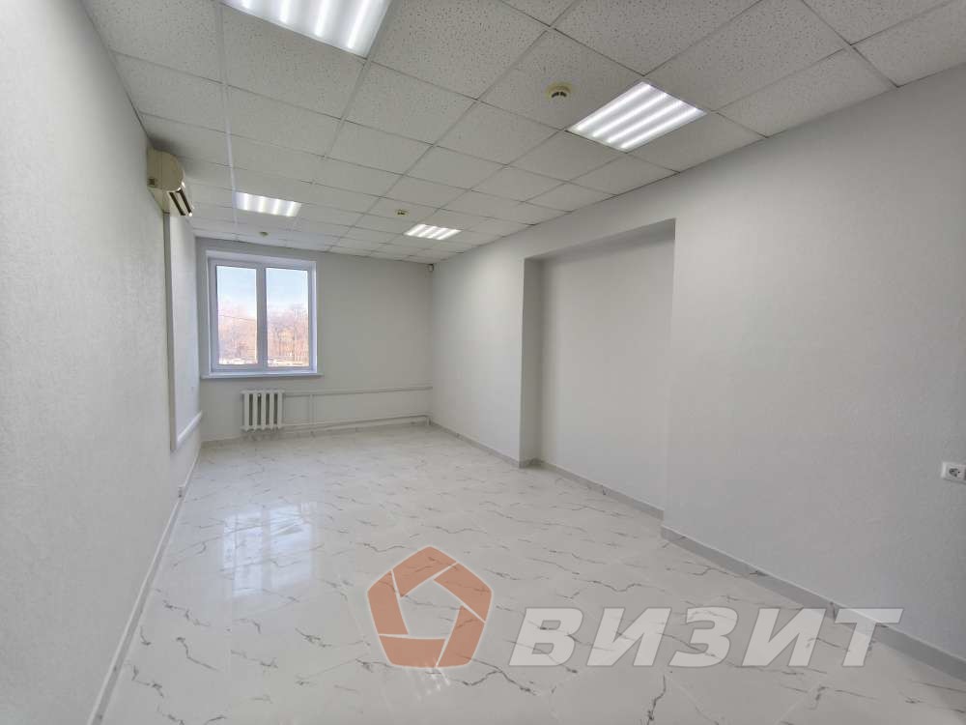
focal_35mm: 15
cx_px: 483
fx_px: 419
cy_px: 362
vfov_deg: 81.7
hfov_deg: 98.2
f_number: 2.2
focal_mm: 1.91
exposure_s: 1/50
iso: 100
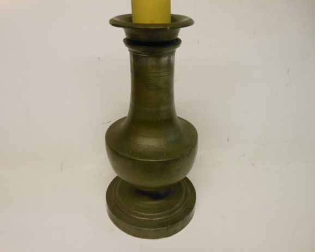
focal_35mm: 27
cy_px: 126
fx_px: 252
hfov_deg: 64.0
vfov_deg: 53.2
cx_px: 157
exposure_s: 1/25
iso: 400
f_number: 3.2
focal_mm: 4.5
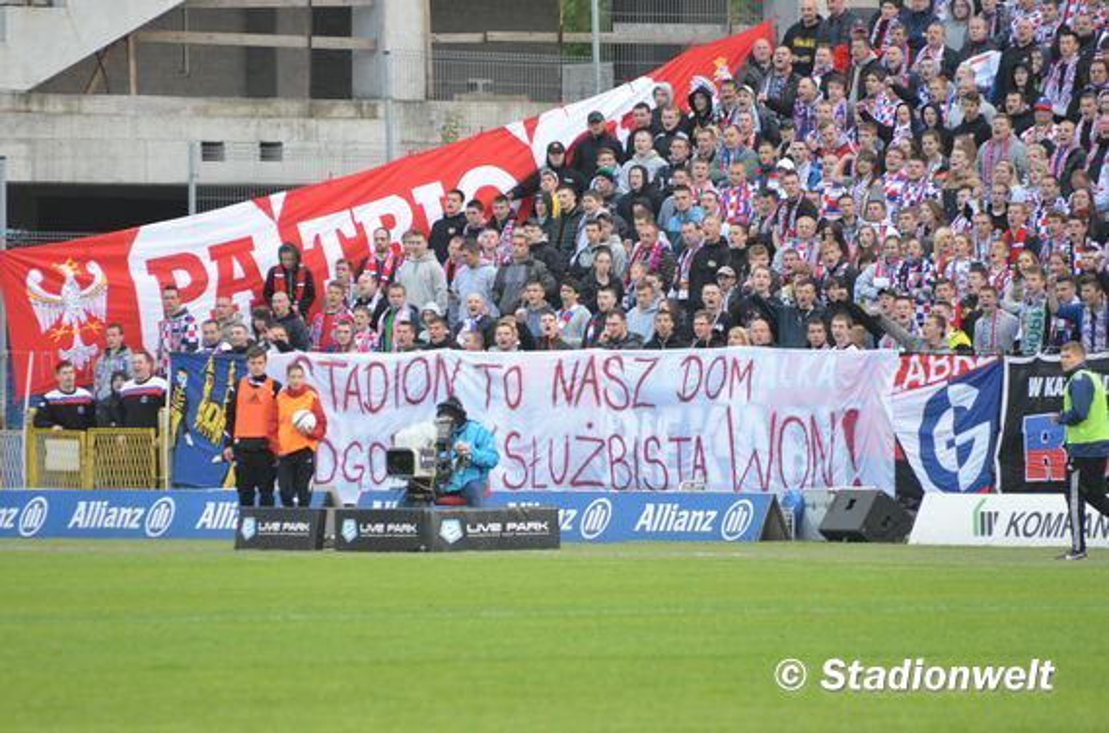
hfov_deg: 4.6
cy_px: 366
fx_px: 13828
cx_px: 554
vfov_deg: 3.0
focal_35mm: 450
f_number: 5.6
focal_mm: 300
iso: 2000
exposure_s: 1/500
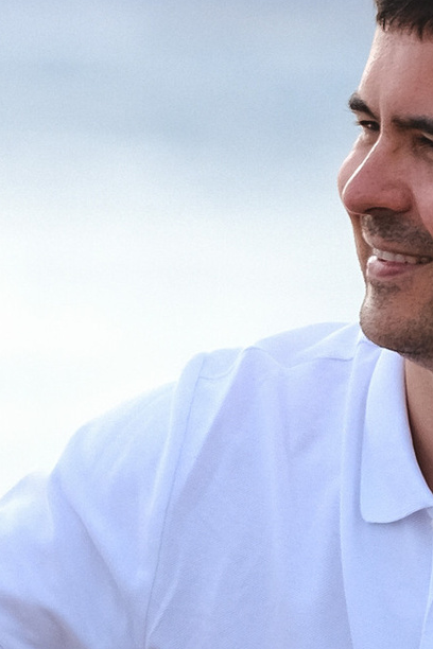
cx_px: -180
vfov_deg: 2.4
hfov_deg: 1.6
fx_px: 15280
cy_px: 1071
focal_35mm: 847
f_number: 2
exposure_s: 1/1250
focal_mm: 90
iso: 160
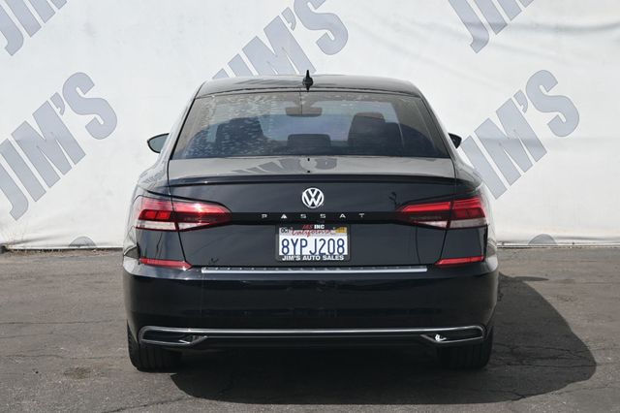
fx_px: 1213
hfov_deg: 28.7
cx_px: 310
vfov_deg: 19.3
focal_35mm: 70
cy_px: 206
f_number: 6
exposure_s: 1/250
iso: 110
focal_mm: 47
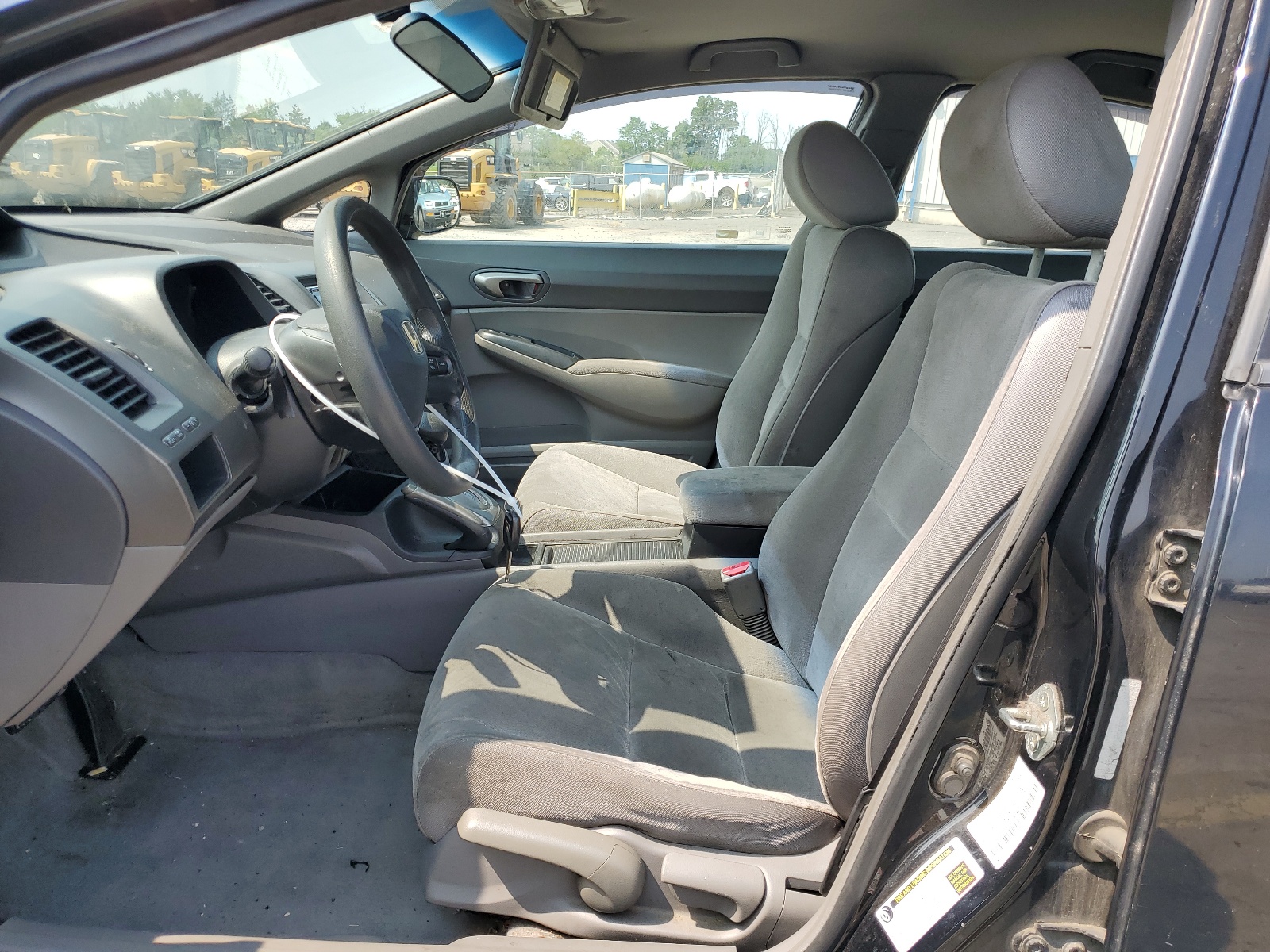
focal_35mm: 26
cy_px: 476
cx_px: 635
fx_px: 954
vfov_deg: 53.1
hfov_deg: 67.3
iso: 50
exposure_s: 1/769
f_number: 1.5
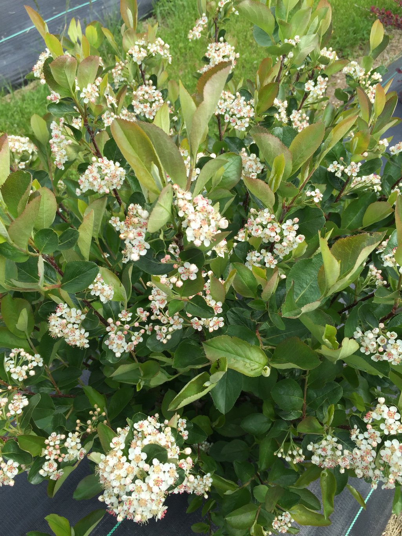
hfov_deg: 48.2
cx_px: 201
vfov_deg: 61.7
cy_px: 268
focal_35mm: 29
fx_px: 449
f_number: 2.2
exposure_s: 1/964
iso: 32
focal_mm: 4.15
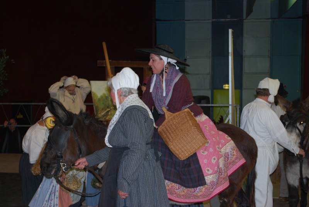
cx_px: 154
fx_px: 464
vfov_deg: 25.2
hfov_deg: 36.8
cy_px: 104
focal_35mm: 54
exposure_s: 1/60
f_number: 5.3
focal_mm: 36
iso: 320
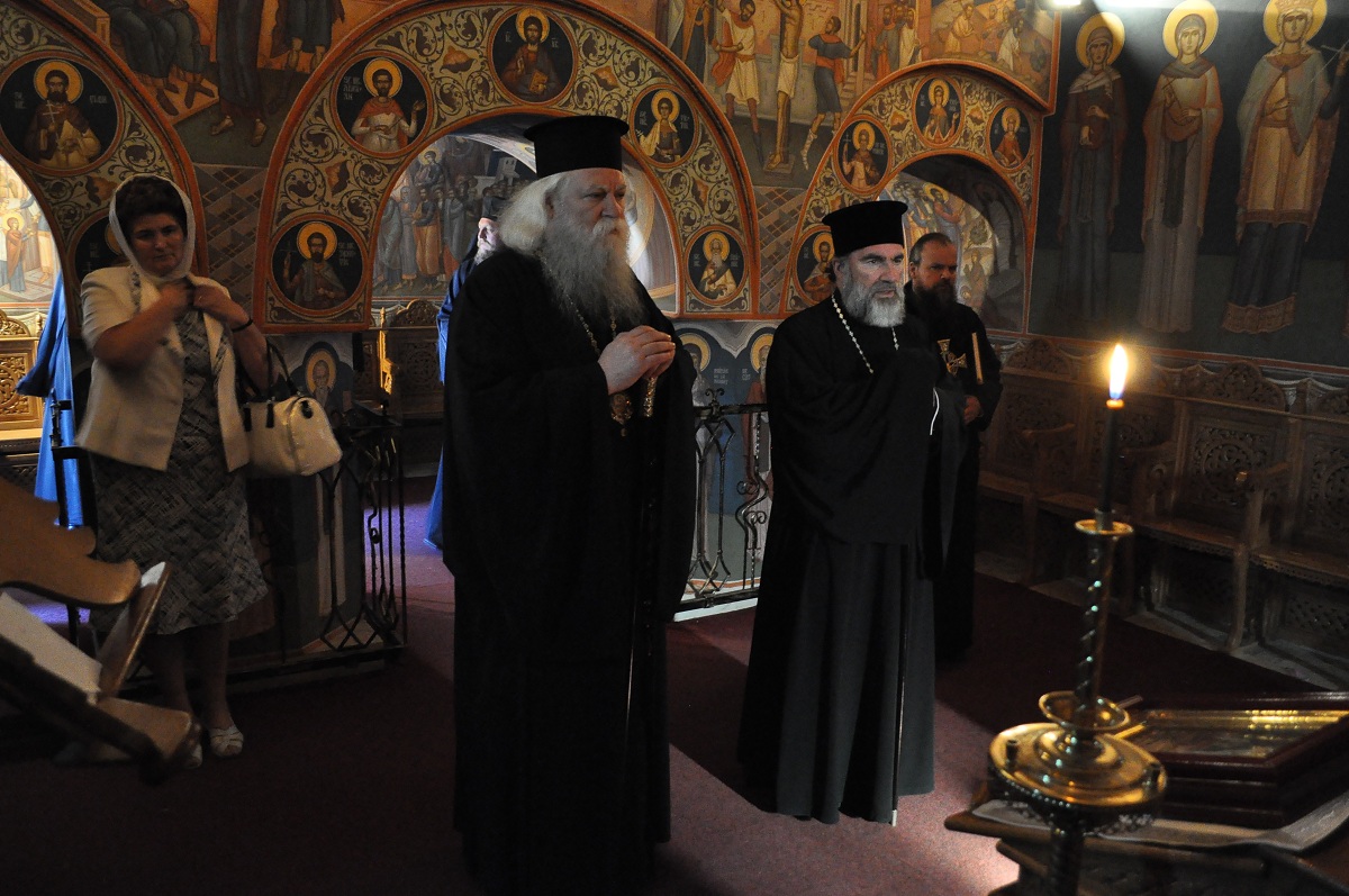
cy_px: 448
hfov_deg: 67.4
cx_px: 674
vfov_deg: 47.8
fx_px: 1011
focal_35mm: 27
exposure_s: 1/15
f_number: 3.5
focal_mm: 18
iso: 3200
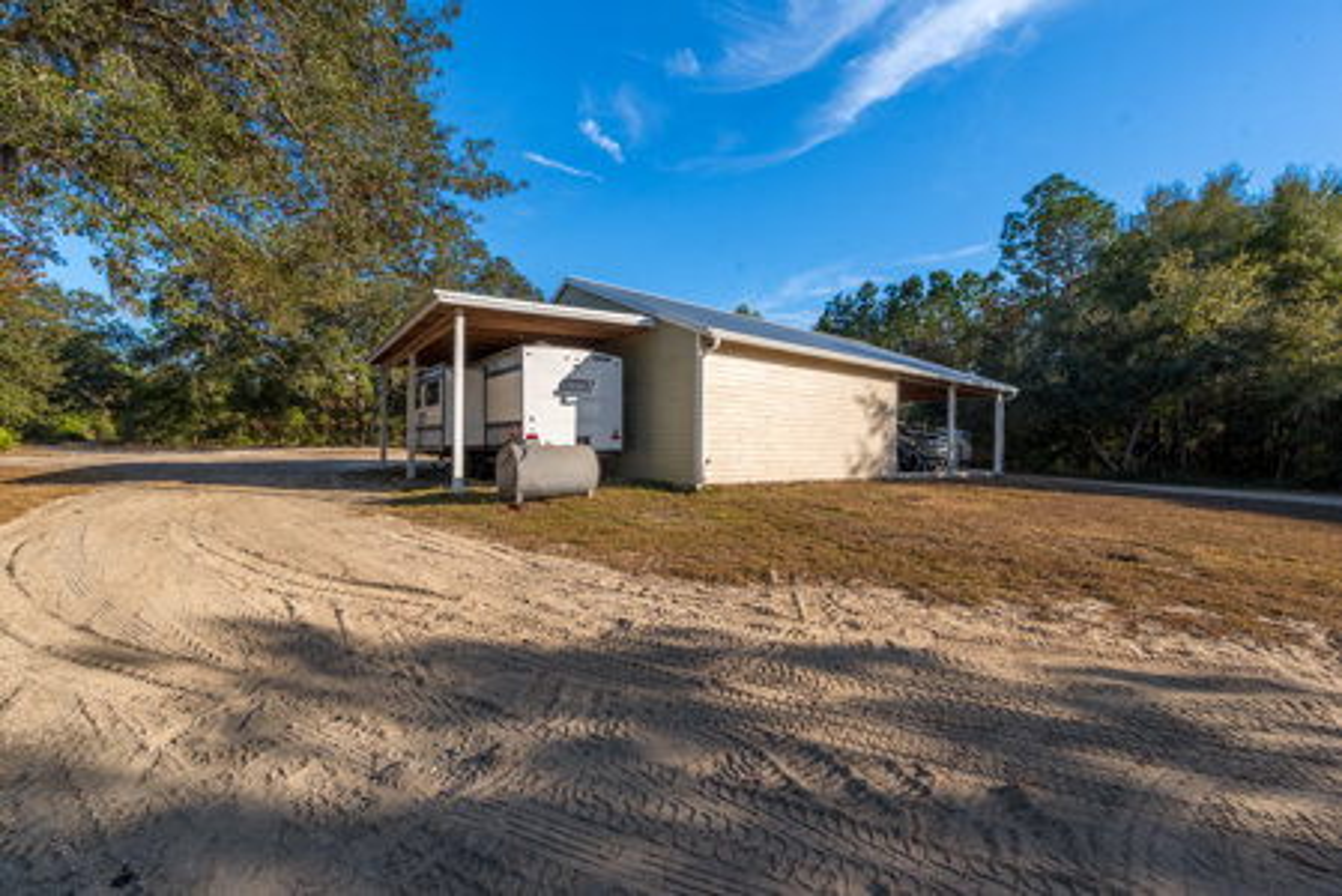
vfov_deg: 81.3
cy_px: 448
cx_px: 671
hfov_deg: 104.2
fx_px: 522
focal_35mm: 14
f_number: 9
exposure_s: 1/6400
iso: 400
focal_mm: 14
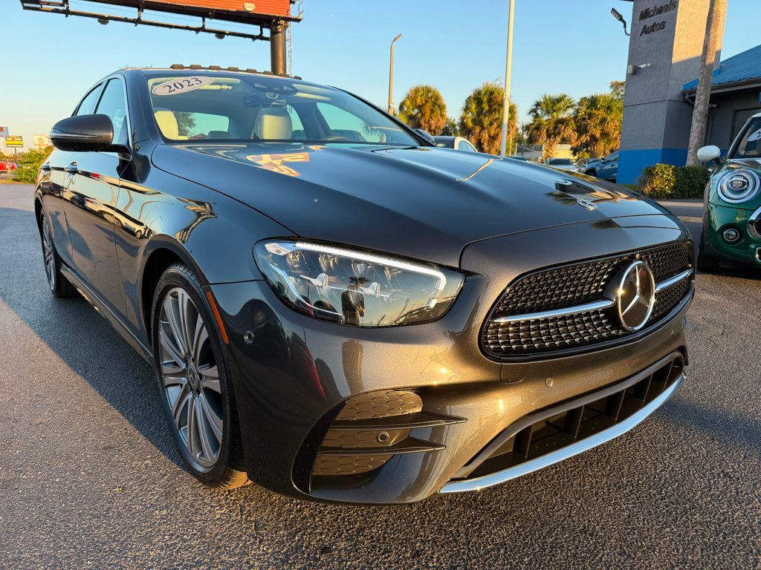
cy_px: 285
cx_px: 380
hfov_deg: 71.6
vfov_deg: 56.8
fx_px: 528
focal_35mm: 24
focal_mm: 6.76
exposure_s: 1/979
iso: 100
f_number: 1.78
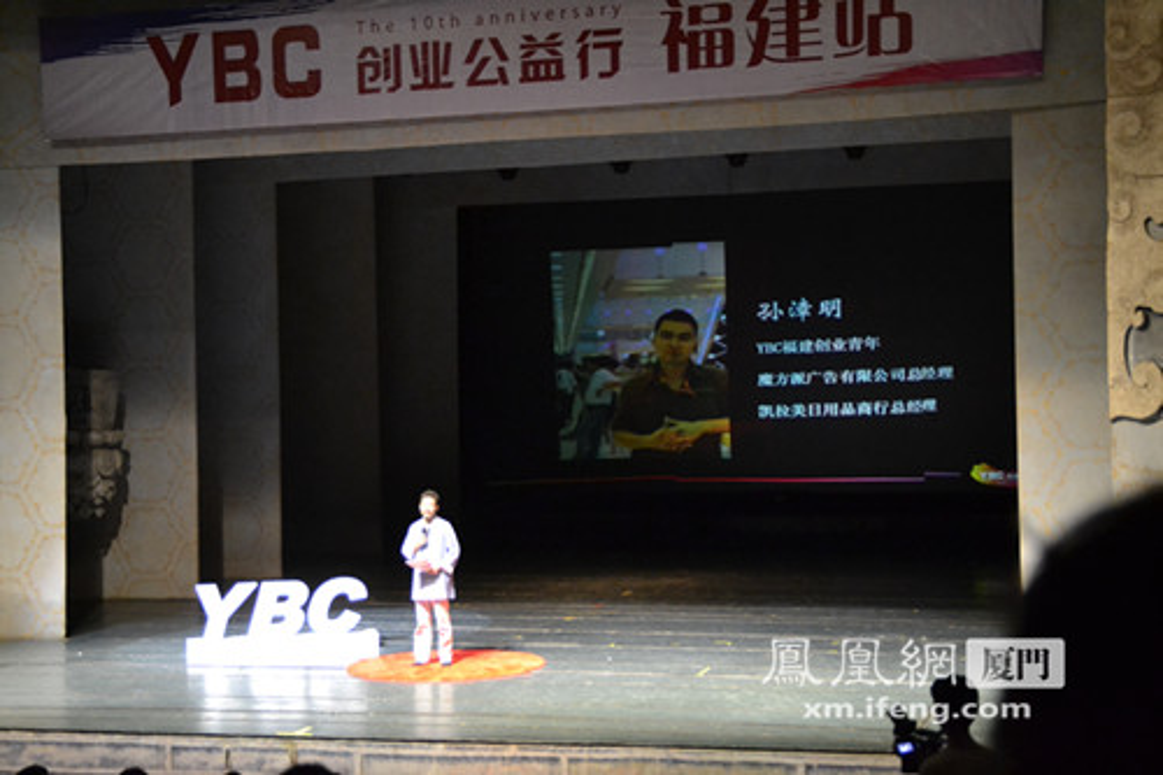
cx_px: 582
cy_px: 388
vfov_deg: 23.8
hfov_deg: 35.1
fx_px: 1841
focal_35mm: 57
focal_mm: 38
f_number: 4.5
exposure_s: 1/20
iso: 3200
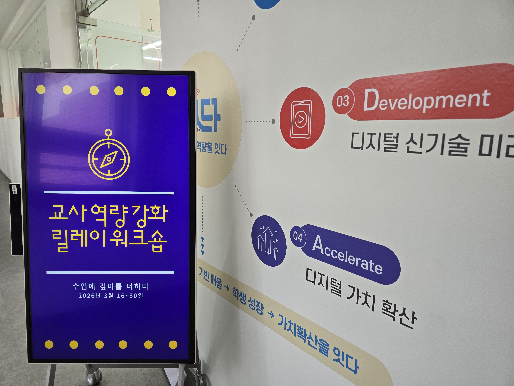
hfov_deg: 73.9
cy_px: 193
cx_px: 257
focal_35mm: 23
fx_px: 342
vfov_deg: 58.9
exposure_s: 1/120
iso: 100
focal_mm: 6.3
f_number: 1.7
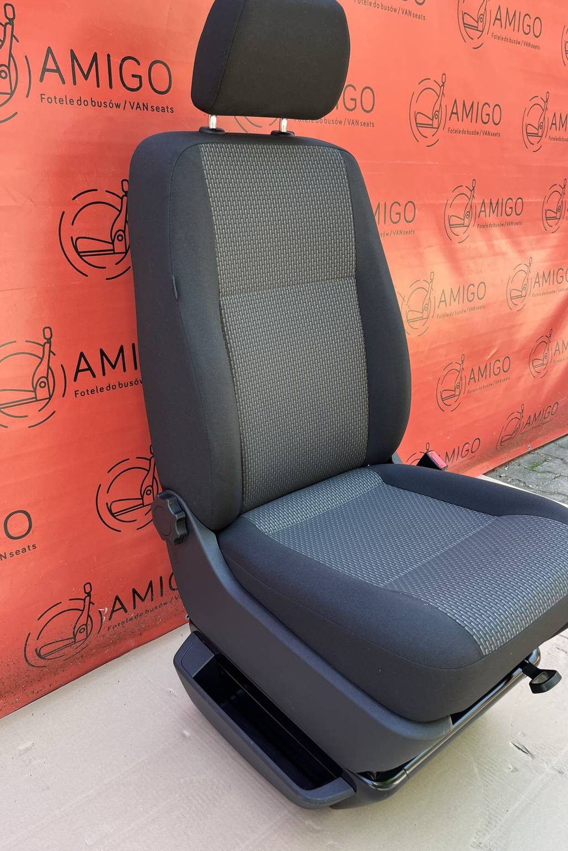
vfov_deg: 65.5
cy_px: 414
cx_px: 296
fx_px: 663
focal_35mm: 28
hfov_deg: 46.4
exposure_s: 1/121
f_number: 1.6
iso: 50
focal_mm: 5.1
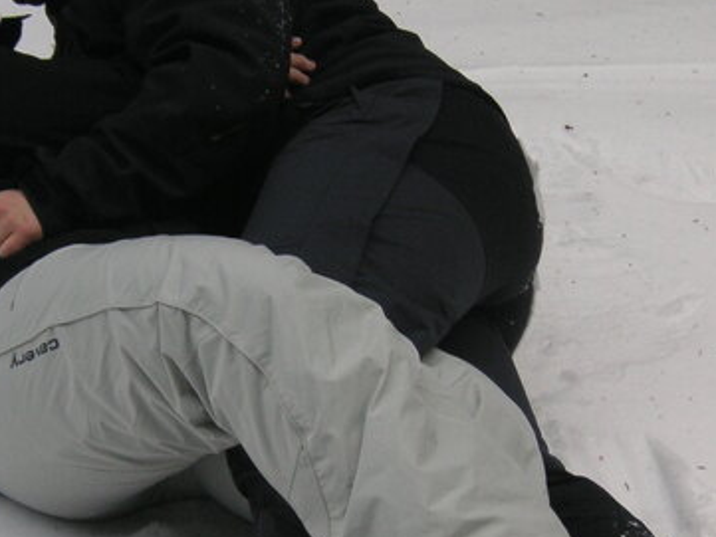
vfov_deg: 11.0
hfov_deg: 14.6
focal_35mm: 135
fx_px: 2793
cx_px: 296
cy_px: 335
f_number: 3.9
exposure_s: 1/125
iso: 50
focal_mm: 10.2
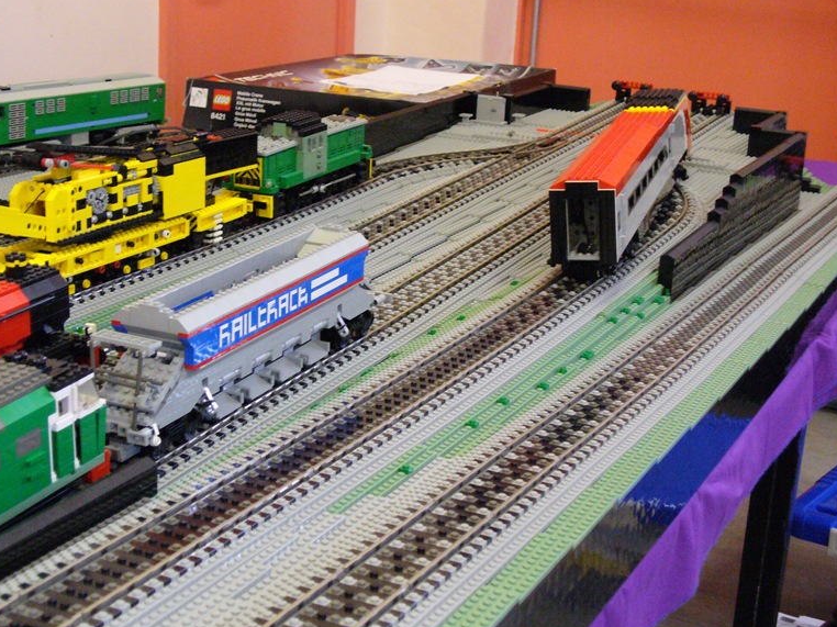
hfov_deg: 30.7
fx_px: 1523
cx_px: 409
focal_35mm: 63
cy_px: 318
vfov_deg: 23.3
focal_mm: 9.9
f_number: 3.1
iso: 400
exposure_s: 1/30
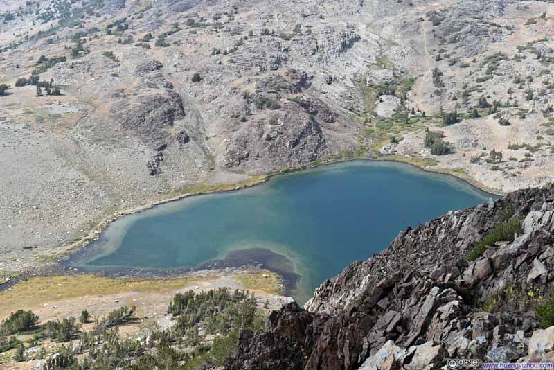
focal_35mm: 50
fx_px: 770
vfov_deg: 27.0
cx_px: 277
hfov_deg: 39.6
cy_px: 185
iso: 100
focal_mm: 50
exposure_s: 1/640
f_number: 5.6
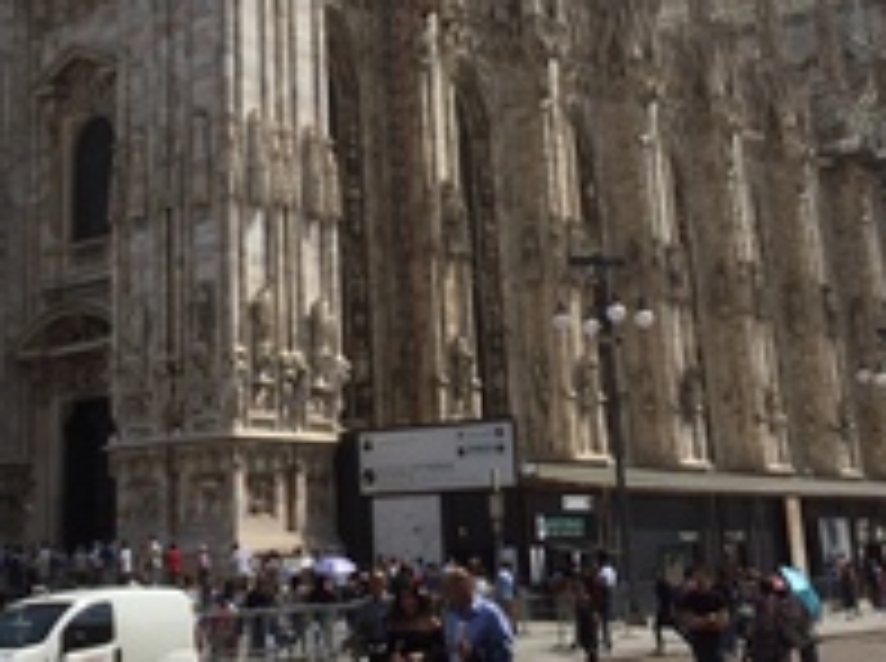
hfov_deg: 32.5
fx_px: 1507
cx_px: 288
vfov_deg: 24.1
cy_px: 81
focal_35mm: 59
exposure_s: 1/3300
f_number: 2.2
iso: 32
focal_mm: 4.15
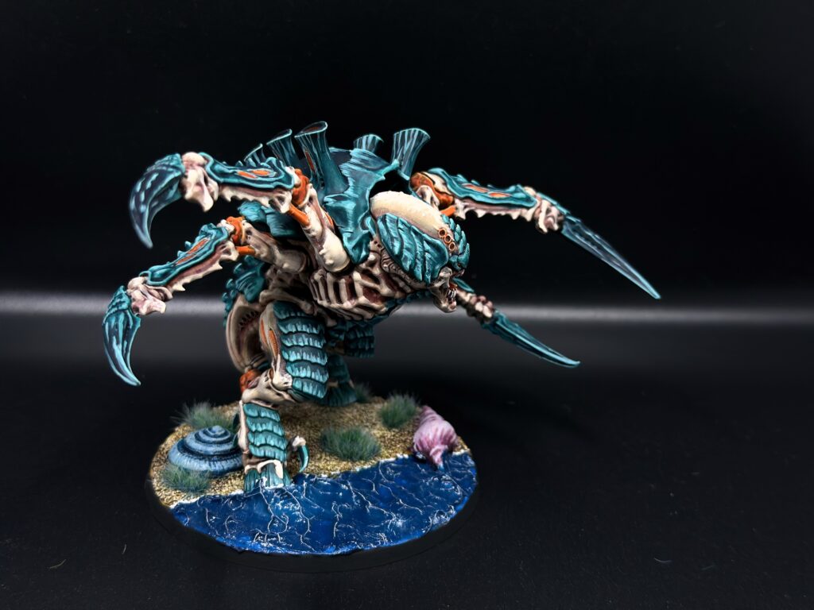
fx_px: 1129
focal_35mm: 48
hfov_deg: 39.7
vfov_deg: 30.3
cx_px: 407
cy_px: 305
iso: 80
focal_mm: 6.86
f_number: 1.78
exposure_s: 1/337
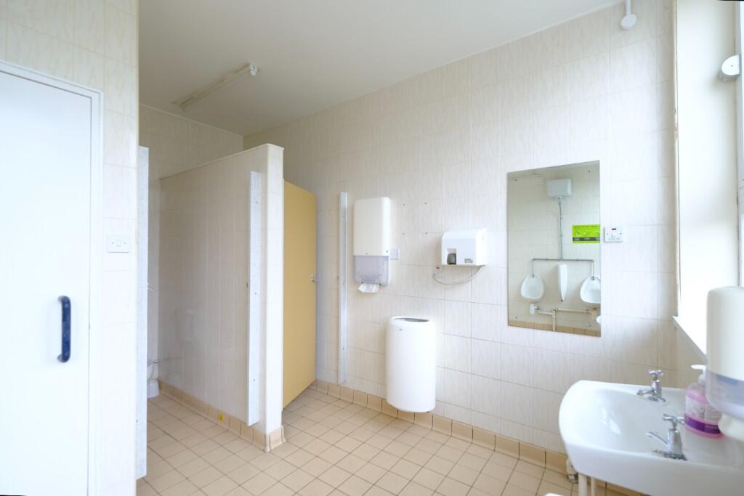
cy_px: 248
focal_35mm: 15
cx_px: 372
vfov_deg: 77.3
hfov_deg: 100.4
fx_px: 310
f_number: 4
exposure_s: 1/30
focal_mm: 10
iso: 160
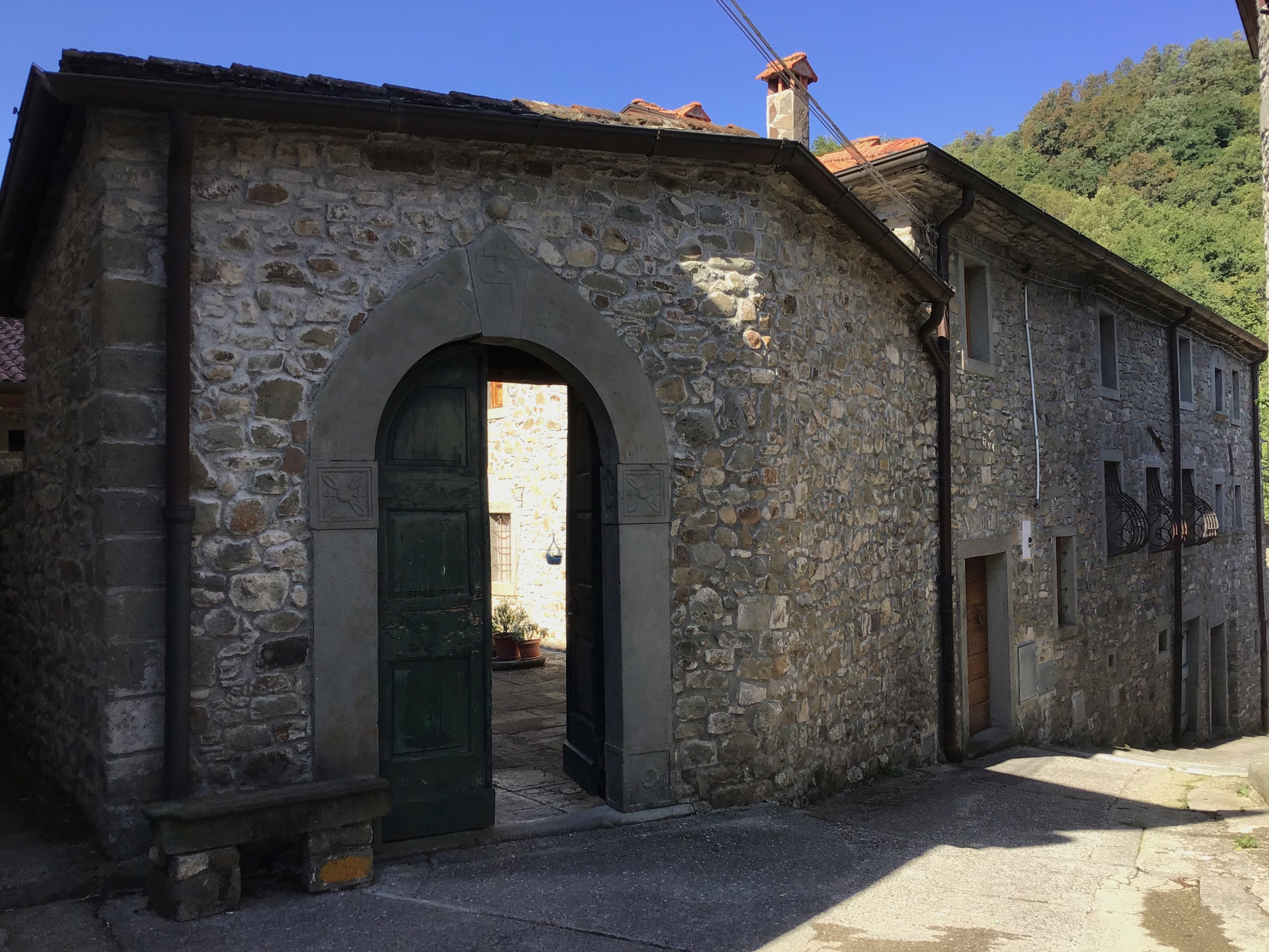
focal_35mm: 31
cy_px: 476
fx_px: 1136
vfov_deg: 45.4
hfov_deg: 58.4
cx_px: 634
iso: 25
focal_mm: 3.3
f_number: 2.4
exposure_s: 1/458
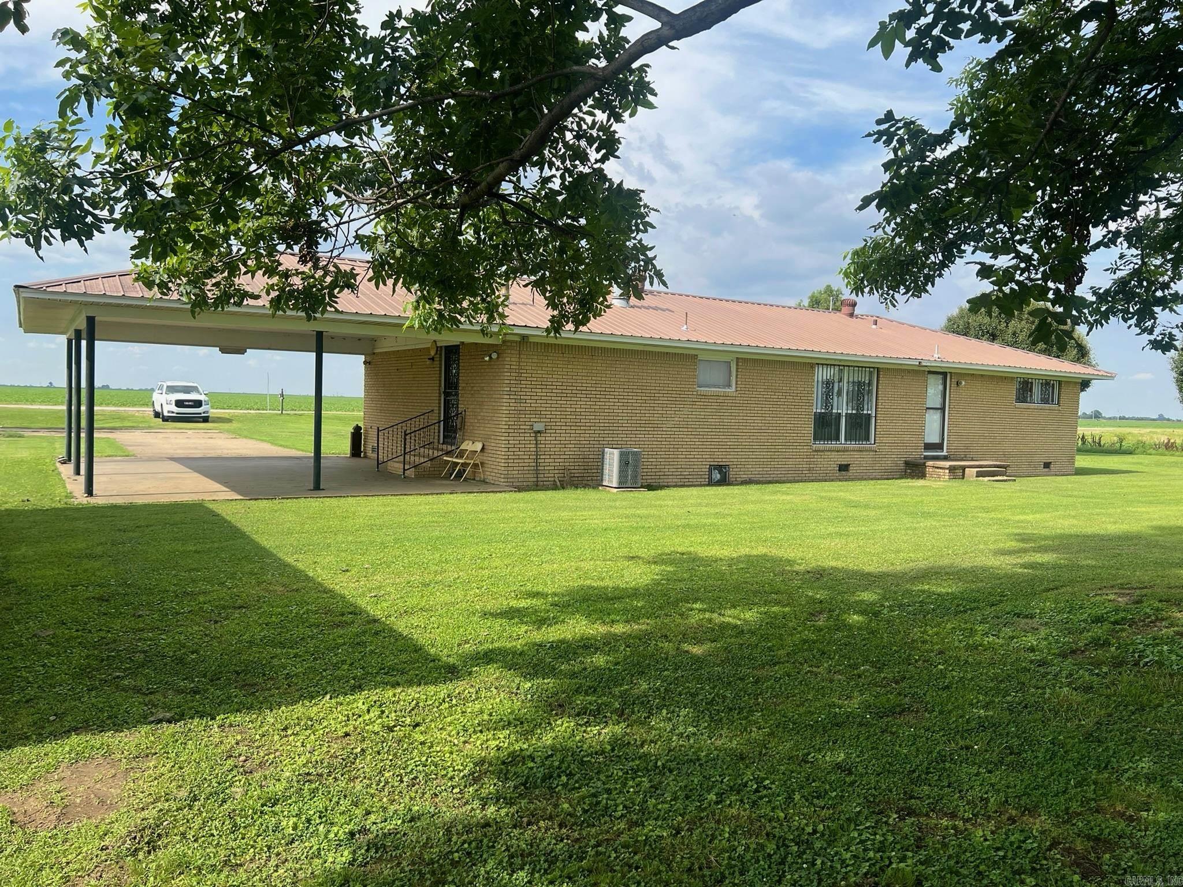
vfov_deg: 53.1
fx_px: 889
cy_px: 444
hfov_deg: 67.3
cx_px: 592
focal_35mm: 26
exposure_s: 1/2083
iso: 50
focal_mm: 5.7
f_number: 1.5
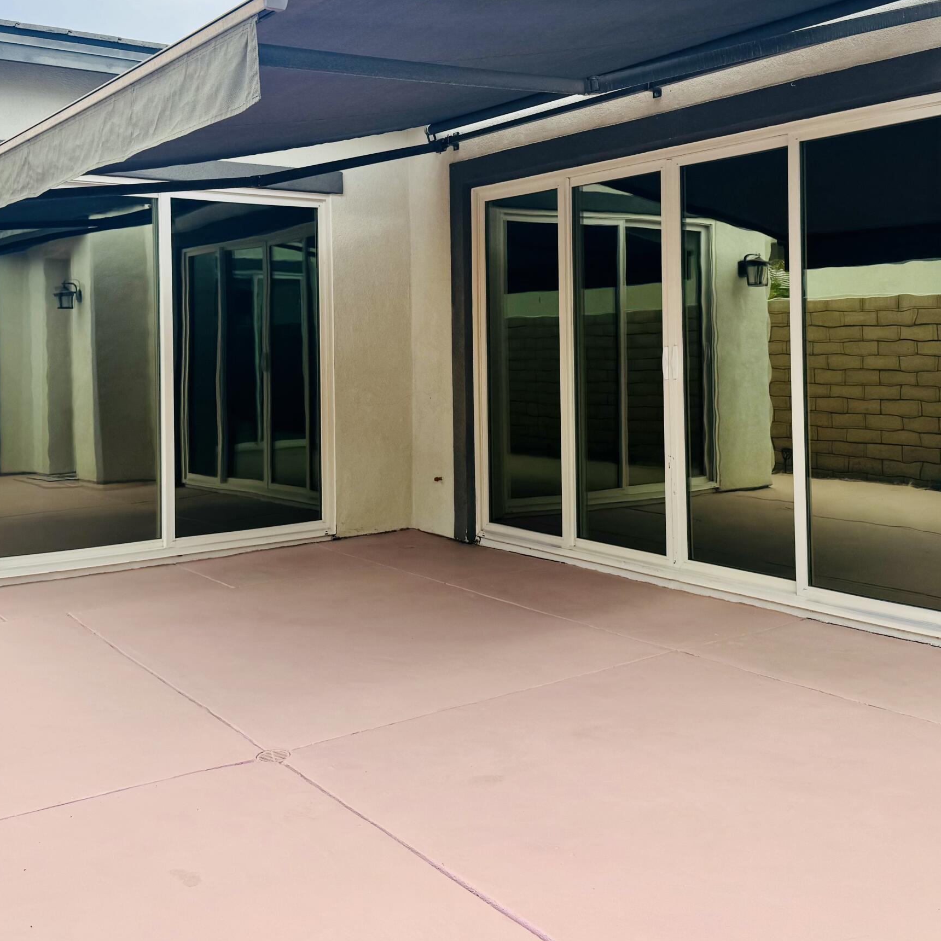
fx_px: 1138
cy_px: 332
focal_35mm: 37
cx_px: 448
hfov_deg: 44.9
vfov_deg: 44.4
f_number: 1.78
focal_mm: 6.76
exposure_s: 1/2331
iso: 80
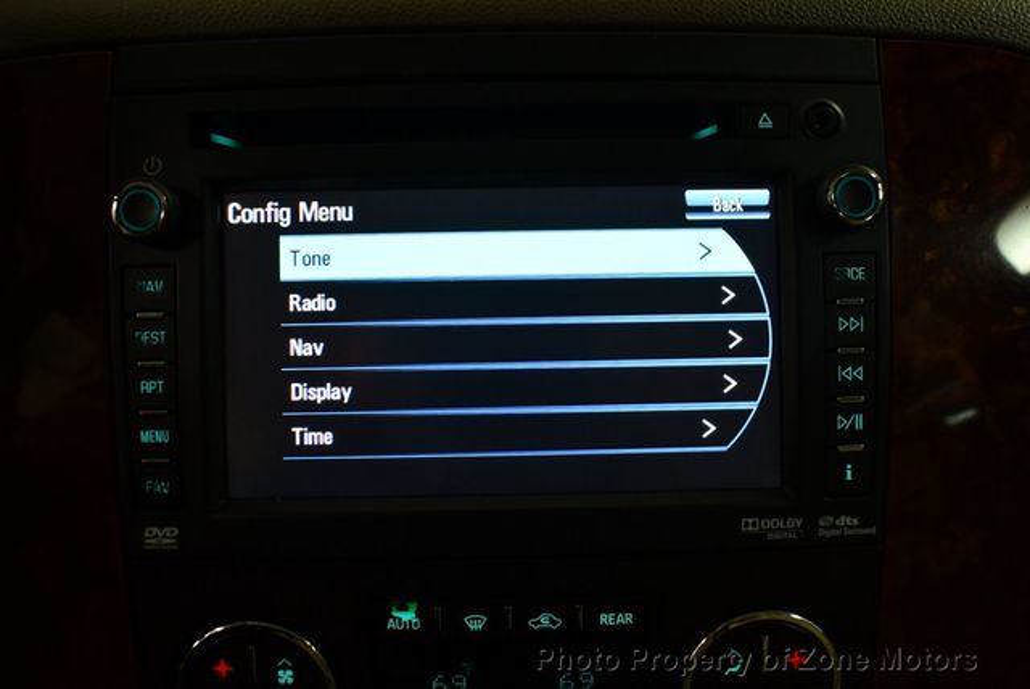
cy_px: 344
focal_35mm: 36
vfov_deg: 36.9
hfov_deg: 53.1
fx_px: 1031
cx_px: 515
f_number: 3.5
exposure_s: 1/160
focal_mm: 18
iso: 800
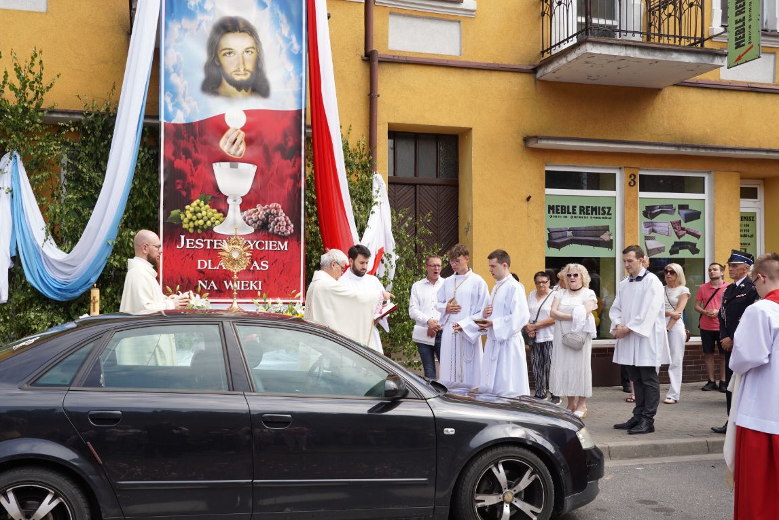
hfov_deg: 55.6
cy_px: 285
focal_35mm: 34
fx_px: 736
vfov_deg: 38.9
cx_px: 343
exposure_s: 1/125
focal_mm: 30
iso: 100
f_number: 7.1
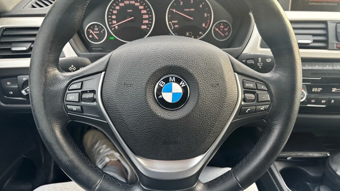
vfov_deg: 40.0
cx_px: 172
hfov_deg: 66.1
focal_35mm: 29
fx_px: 261
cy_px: 77
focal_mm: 5.96
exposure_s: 1/79
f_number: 1.6
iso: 125
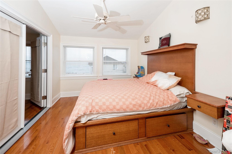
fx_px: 90
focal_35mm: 14
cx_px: 116
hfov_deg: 104.3
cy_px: 77
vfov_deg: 81.1
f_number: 11
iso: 200
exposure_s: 1/25
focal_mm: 14
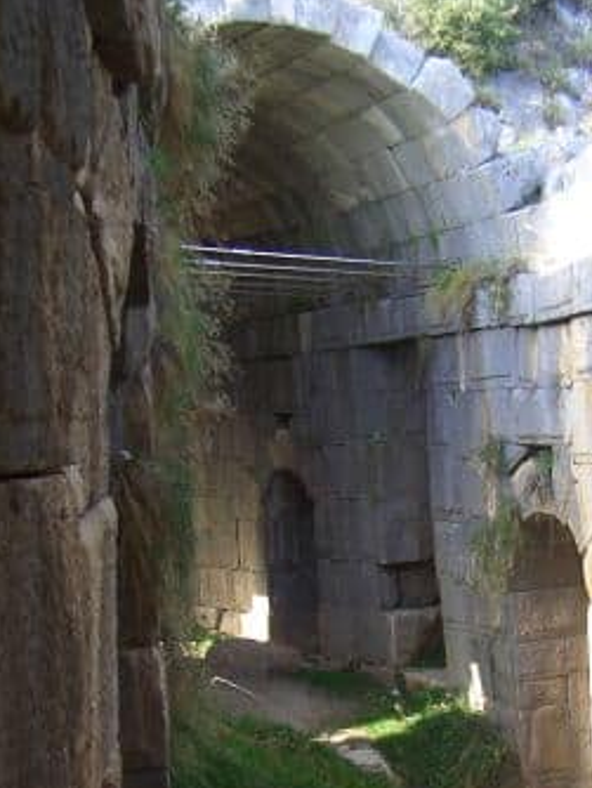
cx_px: 484
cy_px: 625
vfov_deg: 27.2
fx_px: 1594
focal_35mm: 70
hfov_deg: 20.8
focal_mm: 8
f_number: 2.8
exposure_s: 1/80
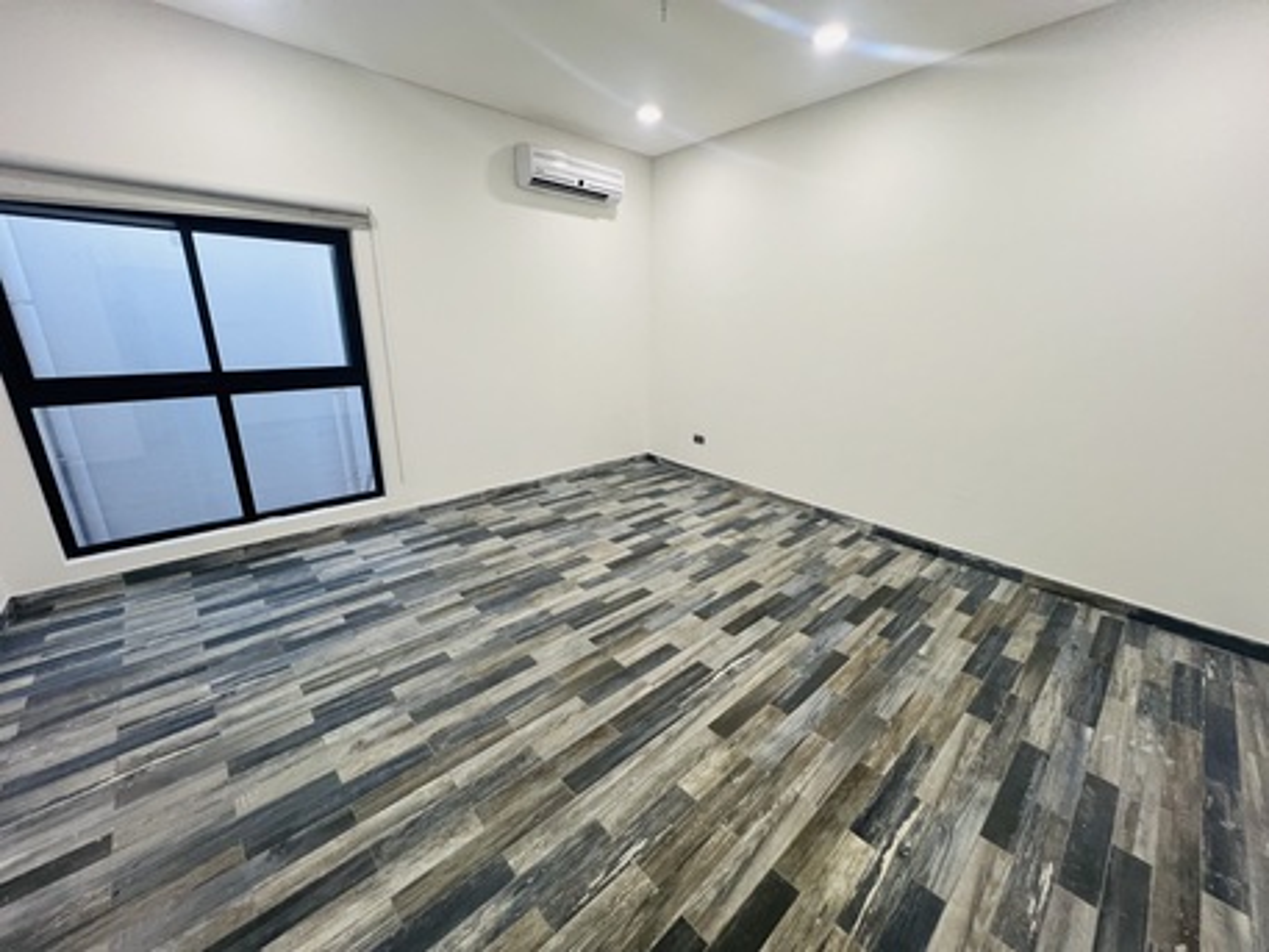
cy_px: 476
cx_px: 634
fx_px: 477
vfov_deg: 89.9
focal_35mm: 13
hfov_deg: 106.2
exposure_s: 1/100
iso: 160
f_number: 1.8
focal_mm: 1.57
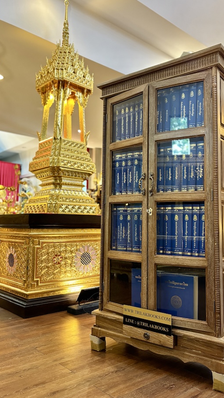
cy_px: 196
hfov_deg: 40.2
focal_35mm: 29
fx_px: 306
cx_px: 122
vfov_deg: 66.0
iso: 250
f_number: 1.6
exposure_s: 1/50
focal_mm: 5.96
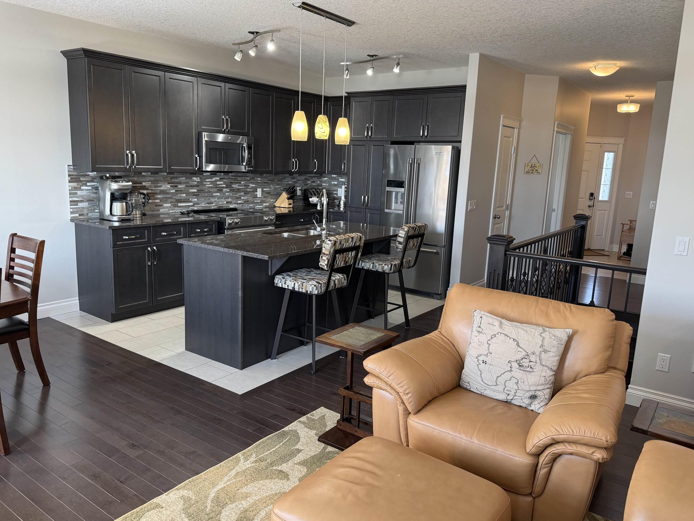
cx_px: 338
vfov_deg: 53.1
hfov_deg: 67.3
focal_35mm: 26
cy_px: 259
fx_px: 521
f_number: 1.78
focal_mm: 6.76
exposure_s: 1/120
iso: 200
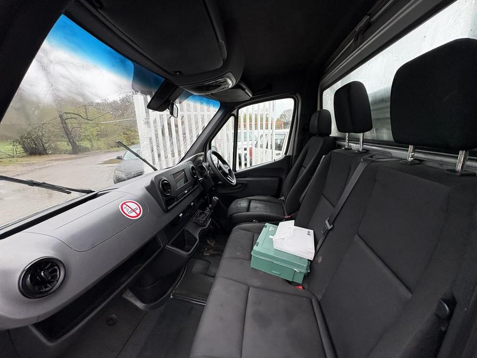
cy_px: 179
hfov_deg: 102.1
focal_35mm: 14
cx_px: 238
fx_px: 193
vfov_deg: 85.7
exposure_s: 1/99
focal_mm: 2.22
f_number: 2.2
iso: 100
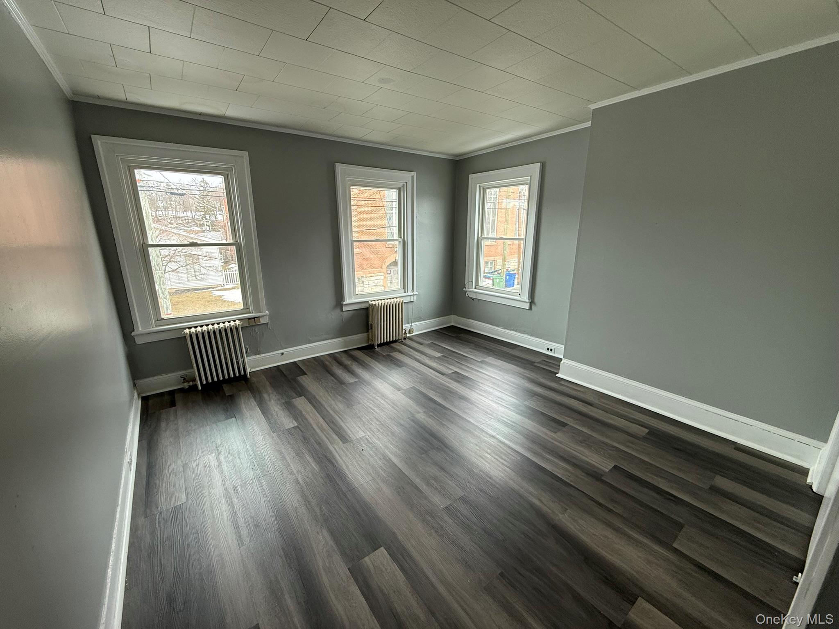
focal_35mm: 14
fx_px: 339
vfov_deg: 85.7
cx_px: 420
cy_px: 314
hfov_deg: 102.1
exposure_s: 1/99
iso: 100
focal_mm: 2.22
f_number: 2.2
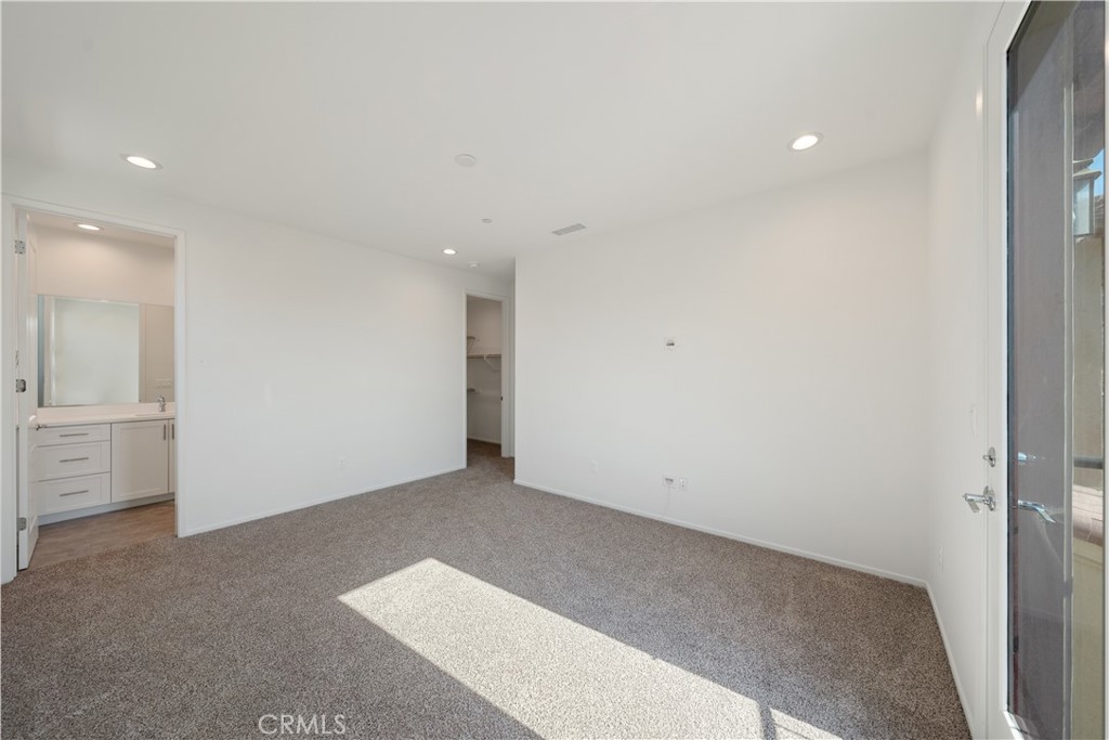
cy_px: 370
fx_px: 370
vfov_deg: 90.0
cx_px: 554
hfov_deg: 112.6
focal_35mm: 12
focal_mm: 12
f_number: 8
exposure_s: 1/60
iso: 800
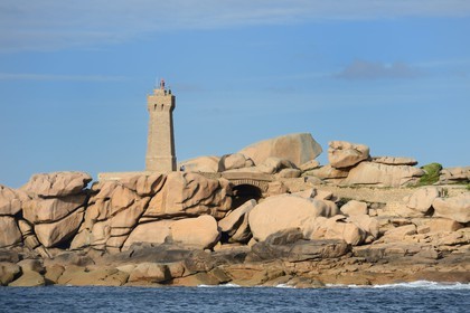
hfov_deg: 10.8
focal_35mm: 190
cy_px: 156
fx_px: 2480
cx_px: 235
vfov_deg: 7.2
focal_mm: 190
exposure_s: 1/1250
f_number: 7.1
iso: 400
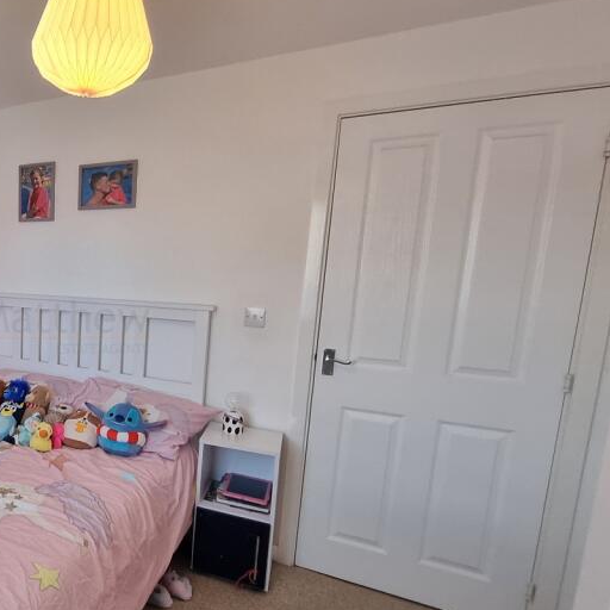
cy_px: 326
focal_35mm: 23
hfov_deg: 53.2
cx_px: 1
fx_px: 459
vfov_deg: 67.2
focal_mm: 2.2
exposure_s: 1/60
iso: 160
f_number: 2.2
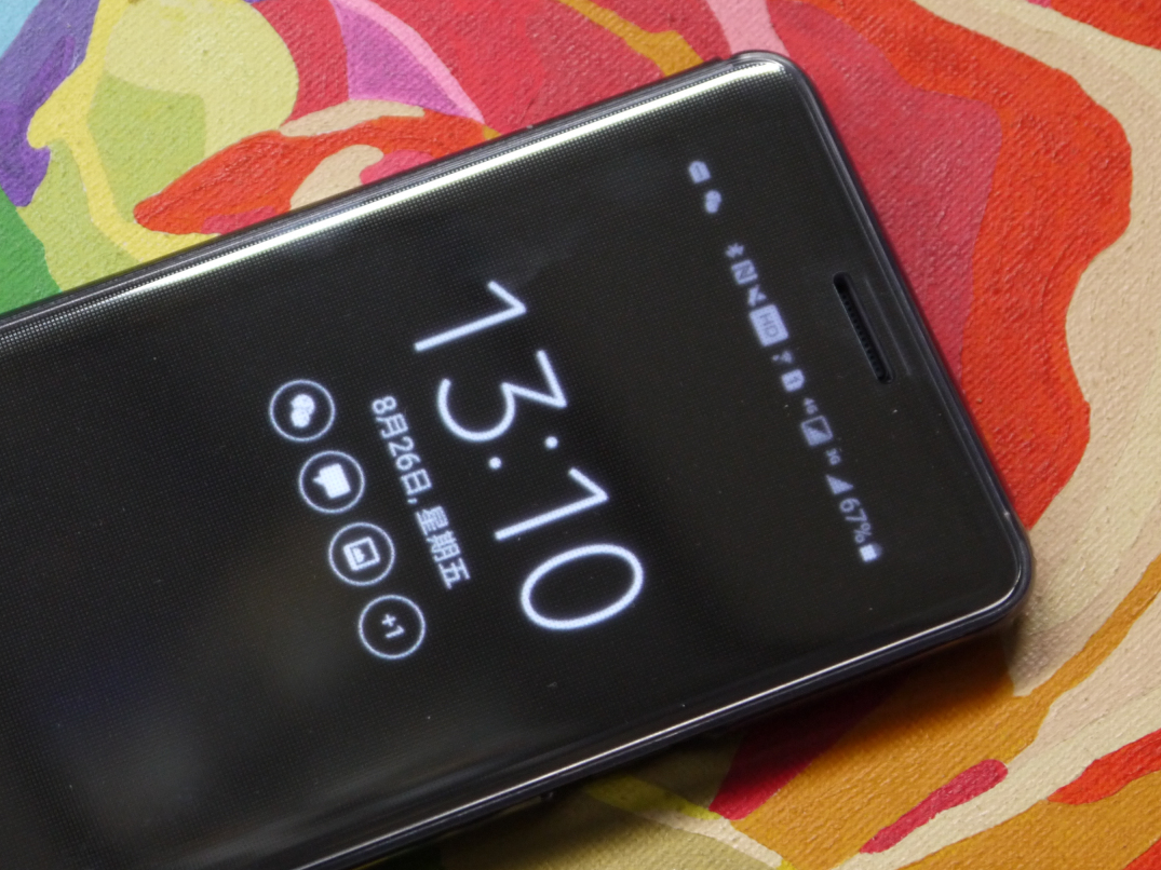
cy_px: 565
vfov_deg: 11.8
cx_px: 322
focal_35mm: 125
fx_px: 4192
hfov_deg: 15.7
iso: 800
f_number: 5.6
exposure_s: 1/25
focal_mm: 42
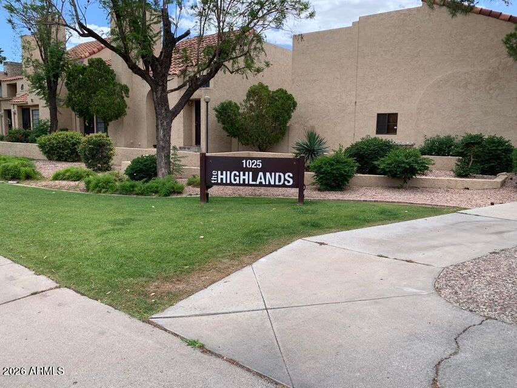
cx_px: 258
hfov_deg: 67.3
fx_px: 388
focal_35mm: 26
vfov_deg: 53.1
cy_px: 194
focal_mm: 4.25
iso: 25
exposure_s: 1/856
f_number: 1.8
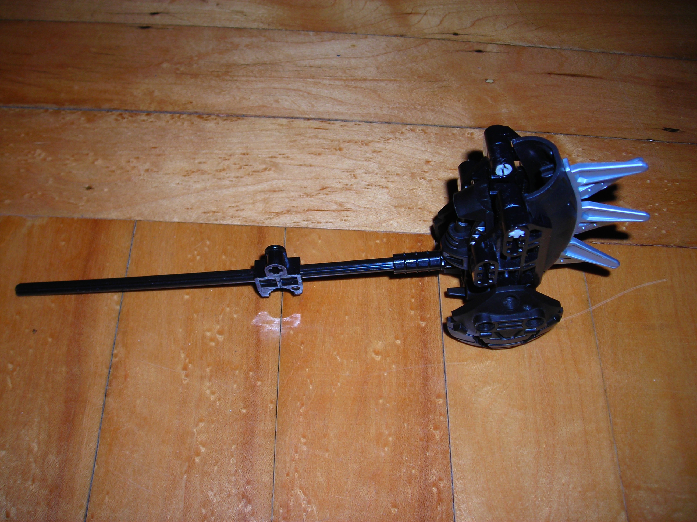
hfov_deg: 45.8
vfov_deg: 35.1
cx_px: 348
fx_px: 826
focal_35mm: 41
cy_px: 261
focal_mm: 6.8
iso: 50
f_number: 6.6
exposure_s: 1/60.1
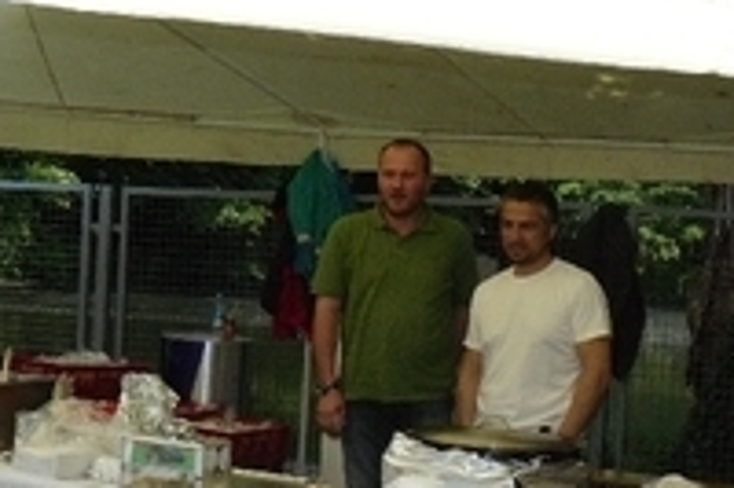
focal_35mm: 75
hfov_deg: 26.3
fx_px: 1528
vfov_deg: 18.1
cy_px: 349
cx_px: 635
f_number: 7.1
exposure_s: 1/500
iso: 320
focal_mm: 6
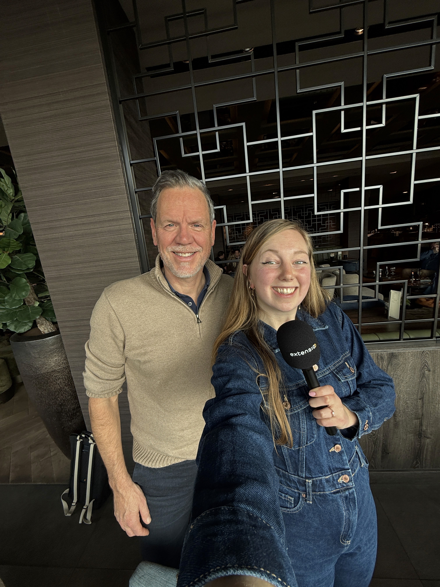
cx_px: 220
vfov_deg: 102.1
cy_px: 294
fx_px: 237
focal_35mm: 14
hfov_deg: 85.7
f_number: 2.2
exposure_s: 1/142
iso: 50
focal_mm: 2.22
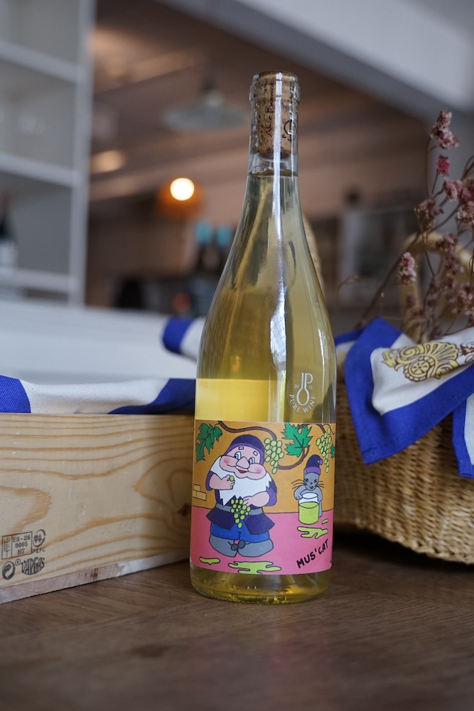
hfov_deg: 28.1
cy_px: 356
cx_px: 237
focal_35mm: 48
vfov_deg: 41.1
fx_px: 948
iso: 800
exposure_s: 1/125
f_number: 2.8
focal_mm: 32
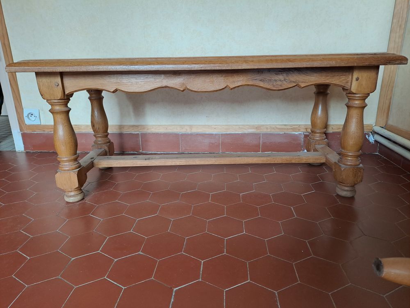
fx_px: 296
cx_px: 205
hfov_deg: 69.4
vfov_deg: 54.9
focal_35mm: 25
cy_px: 154
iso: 160
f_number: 1.8
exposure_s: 1/50
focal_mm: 4.65
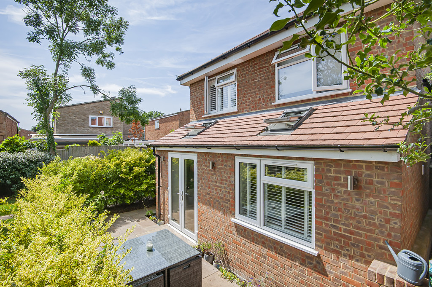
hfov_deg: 96.8
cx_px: 216
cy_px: 144
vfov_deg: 73.7
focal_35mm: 16
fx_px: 192
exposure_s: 1/500
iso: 320
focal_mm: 16
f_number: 9
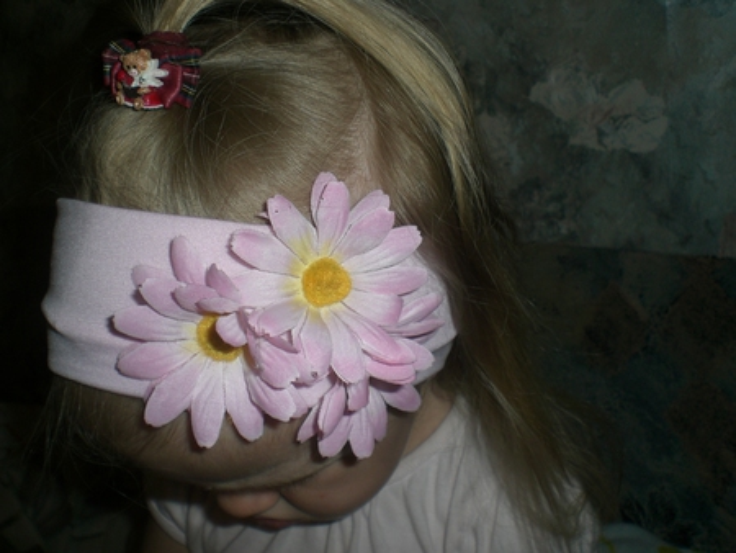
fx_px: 808
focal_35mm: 38
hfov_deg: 49.0
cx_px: 368
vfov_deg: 37.8
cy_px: 276
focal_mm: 6.3
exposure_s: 1/60
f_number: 4.4
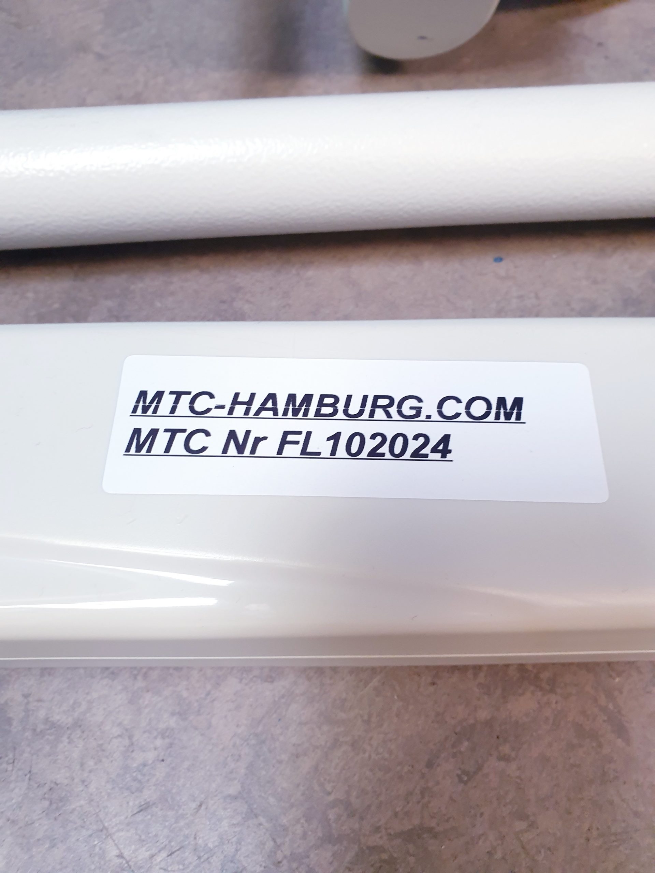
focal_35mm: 26
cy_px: 436
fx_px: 656
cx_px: 328
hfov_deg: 53.1
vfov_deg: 67.3
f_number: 2.4
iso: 200
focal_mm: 4.3
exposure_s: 1/50
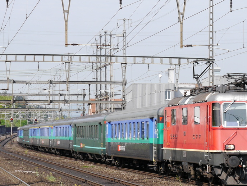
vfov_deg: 11.3
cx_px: 177
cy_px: 123
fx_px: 936
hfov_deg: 15.0
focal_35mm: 131
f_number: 6.3
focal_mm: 45
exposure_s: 1/400
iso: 160
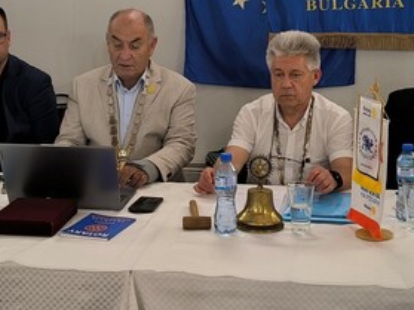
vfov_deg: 22.2
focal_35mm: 66
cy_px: 131
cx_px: 199
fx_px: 789
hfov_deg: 29.4
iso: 1250
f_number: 1.65
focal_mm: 6.14
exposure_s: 1/20
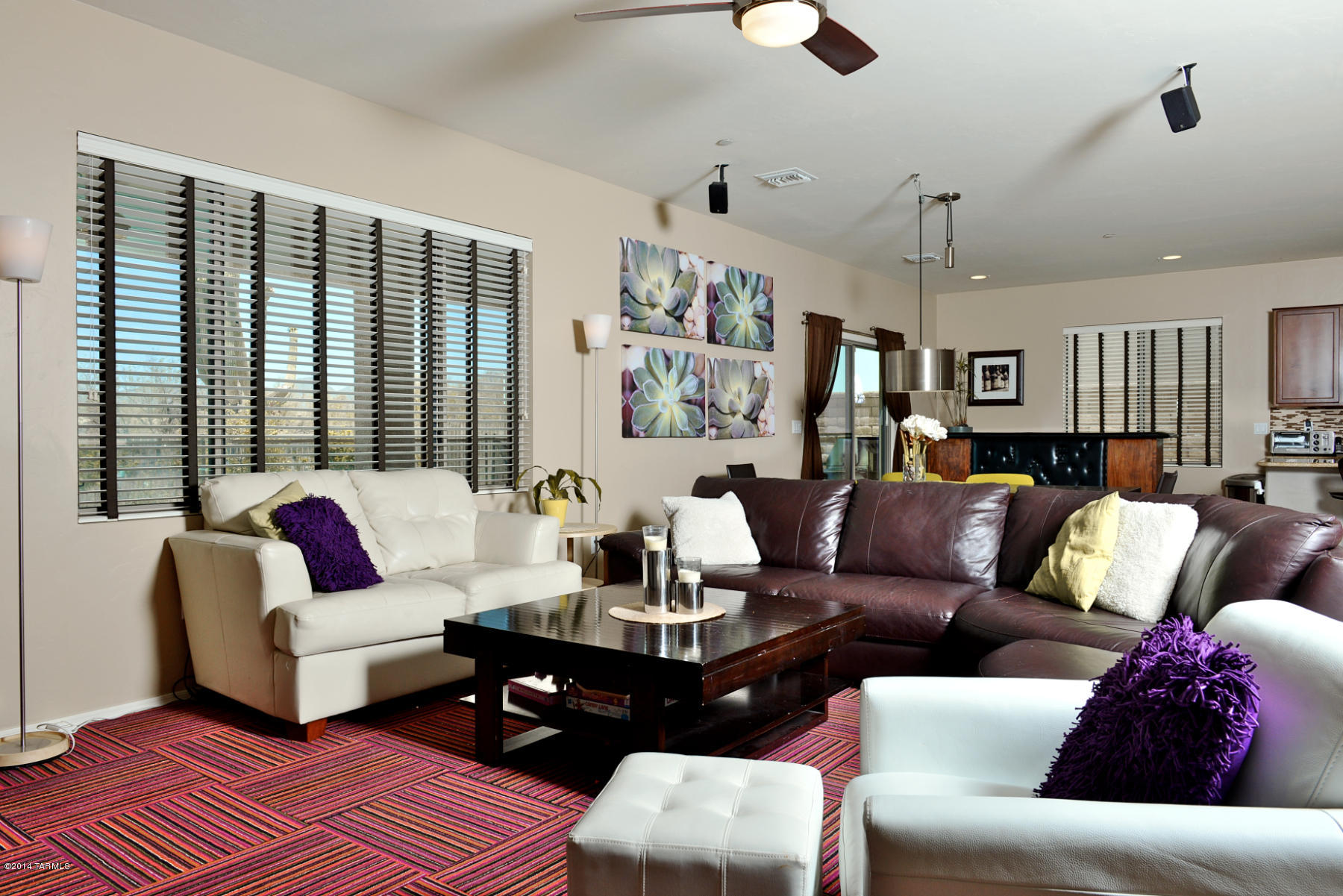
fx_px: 895
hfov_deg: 73.7
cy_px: 448
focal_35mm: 24
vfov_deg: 53.2
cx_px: 672
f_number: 10
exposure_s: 1/160
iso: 400
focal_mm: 24
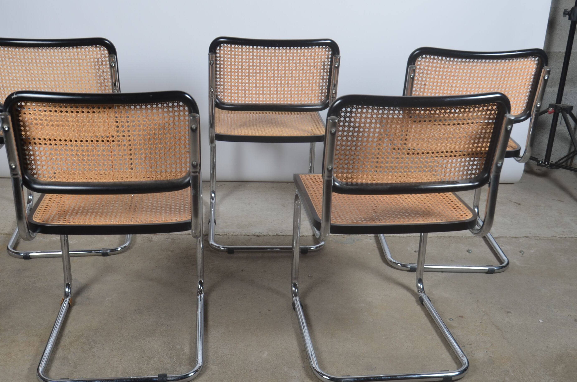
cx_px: 256
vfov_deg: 33.2
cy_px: 171
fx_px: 640
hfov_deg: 48.5
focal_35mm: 40
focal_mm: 20
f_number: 11
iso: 100
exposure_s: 1/125
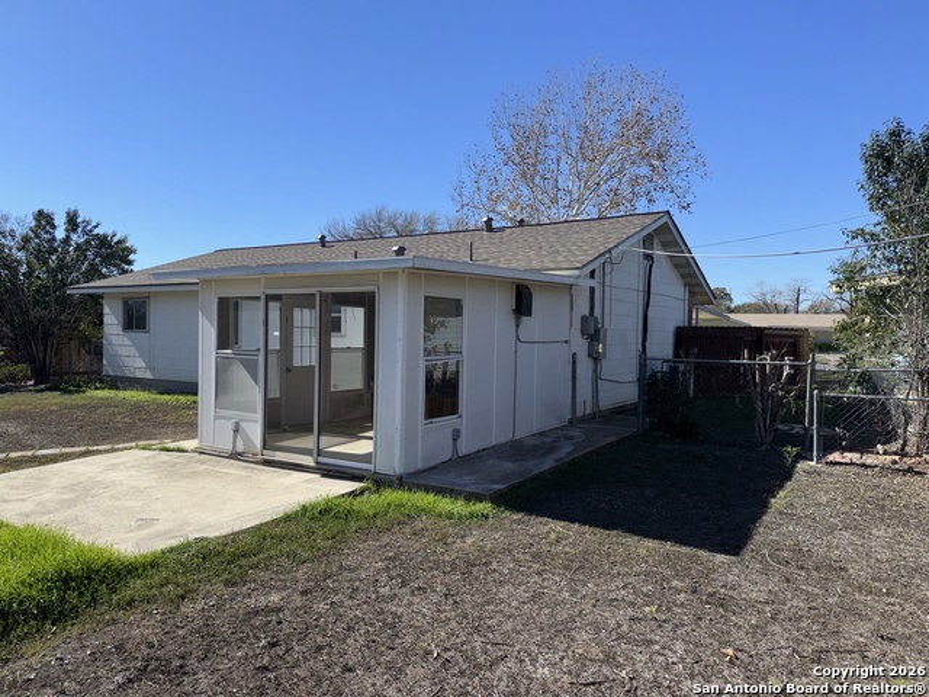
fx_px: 644
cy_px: 348
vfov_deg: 56.8
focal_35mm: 24
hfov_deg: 71.6
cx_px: 464
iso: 50
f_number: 1.78
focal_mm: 6.76
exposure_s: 1/6410
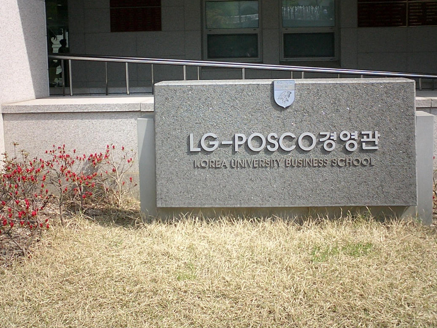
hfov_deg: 41.2
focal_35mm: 46
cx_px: 230
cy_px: 126
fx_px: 581
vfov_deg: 31.4
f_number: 3.5
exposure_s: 1/500
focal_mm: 5.6
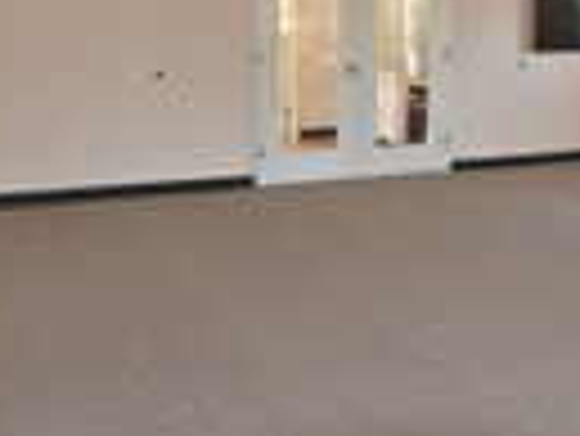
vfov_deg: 28.3
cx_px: 445
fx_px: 839
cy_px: 61
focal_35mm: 50
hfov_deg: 37.1
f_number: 3.5
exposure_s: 1/60
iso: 720
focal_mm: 10
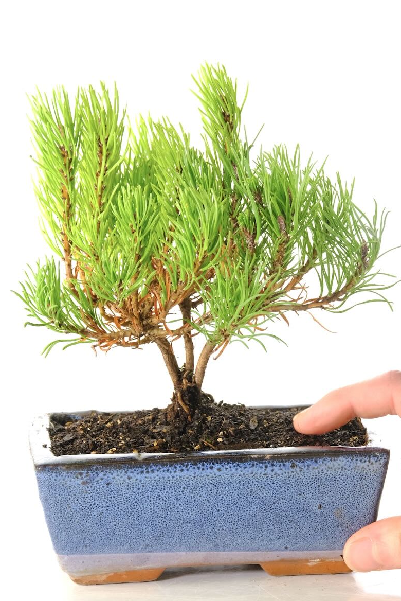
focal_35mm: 172
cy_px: 314
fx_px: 2870
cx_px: 188
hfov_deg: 8.0
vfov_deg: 11.9
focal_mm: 104.9
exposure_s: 1/13
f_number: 11
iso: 1600
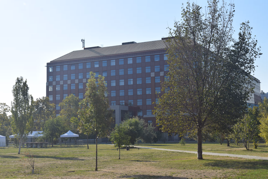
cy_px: 90
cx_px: 134
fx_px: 424
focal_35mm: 57
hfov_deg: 35.1
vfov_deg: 23.8
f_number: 11
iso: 200
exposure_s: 1/500
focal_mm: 38
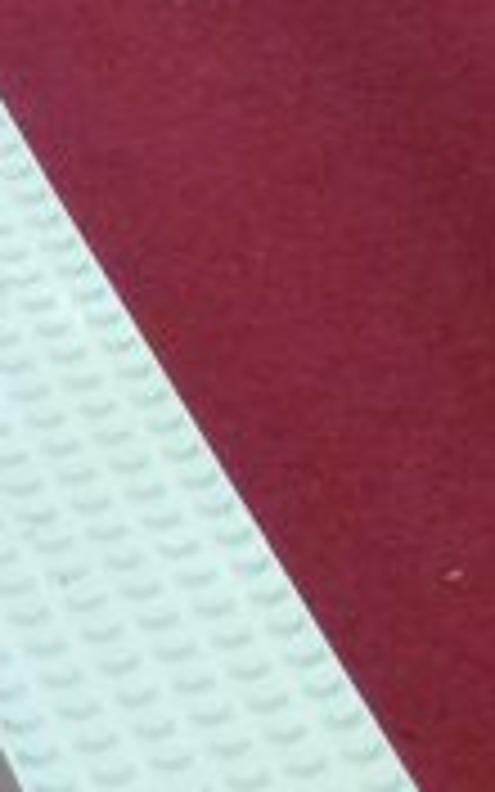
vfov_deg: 8.1
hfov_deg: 5.0
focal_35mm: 251
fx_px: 5418
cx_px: 1278
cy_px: -504
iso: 400
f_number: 4.3
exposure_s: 1/25
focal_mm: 9.4
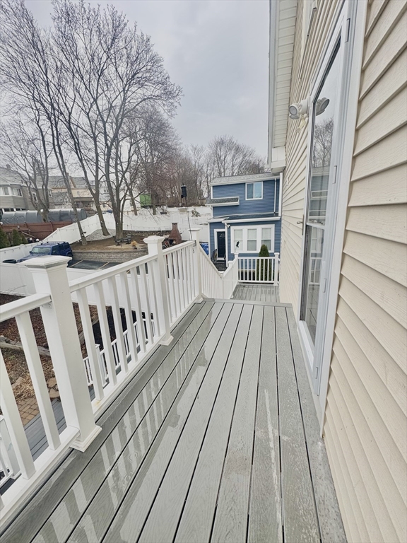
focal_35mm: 14
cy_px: 272
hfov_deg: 85.7
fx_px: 219
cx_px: 204
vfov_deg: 102.1
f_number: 2.2
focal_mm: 2.22
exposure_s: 1/203
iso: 40
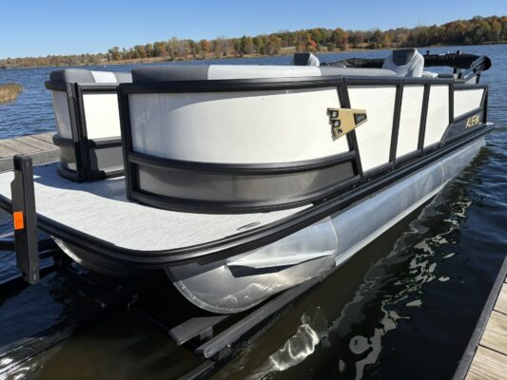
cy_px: 190
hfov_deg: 67.3
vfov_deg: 53.1
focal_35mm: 26
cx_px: 254
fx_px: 381
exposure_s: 1/5348
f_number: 1.6
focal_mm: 5.96
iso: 50
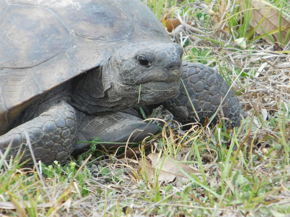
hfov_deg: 2.3
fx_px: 7163
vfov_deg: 1.7
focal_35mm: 855
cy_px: 108
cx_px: 145
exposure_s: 1/125
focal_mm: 152
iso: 450
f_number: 6.5
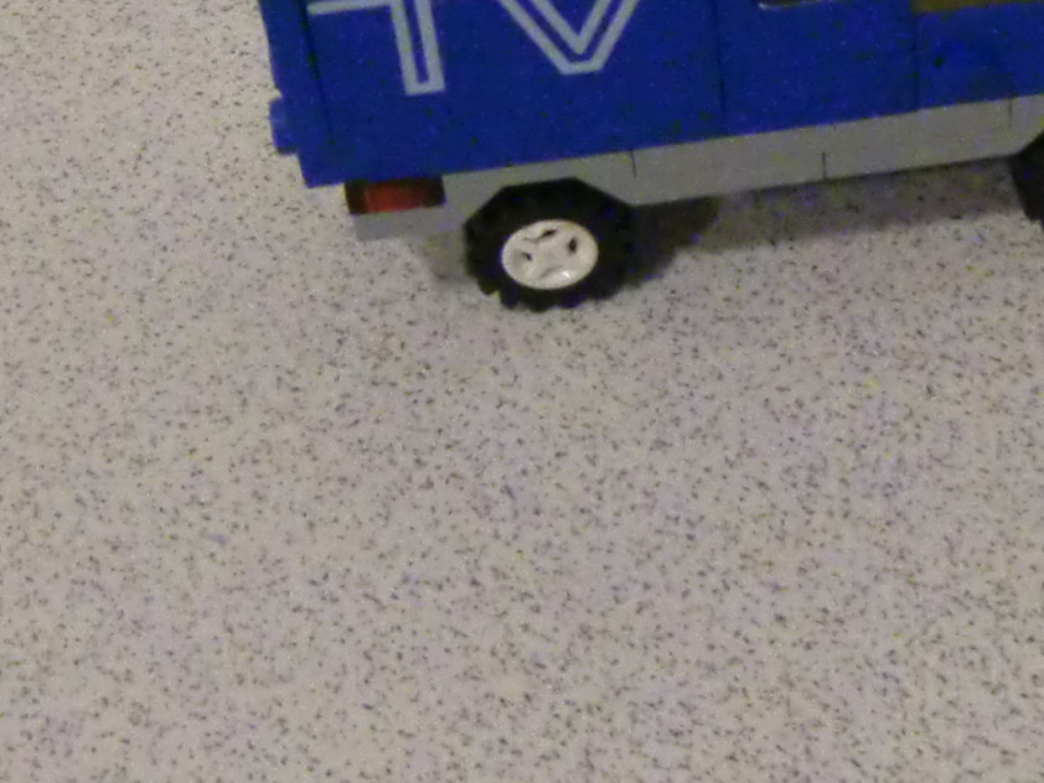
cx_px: 873
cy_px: 56
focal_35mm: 93
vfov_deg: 15.7
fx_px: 2806
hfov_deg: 20.8
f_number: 3.2
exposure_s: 1/60
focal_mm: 4.3
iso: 640
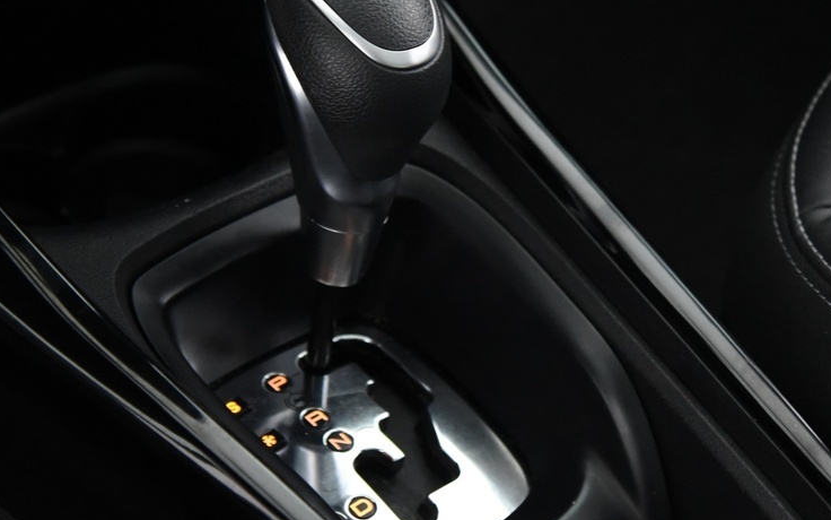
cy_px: 148
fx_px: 2944
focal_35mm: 130
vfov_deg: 10.1
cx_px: 368
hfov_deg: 16.1
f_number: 4
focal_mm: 58
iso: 4000
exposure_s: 1/20
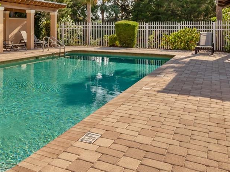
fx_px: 287
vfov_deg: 32.4
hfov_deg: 39.7
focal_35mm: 43
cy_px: 31
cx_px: 13
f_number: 6.3
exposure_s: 1/1250
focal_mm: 17.5
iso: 250
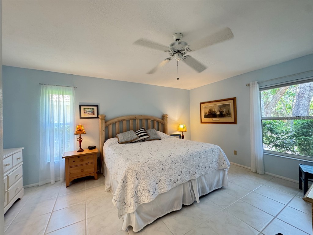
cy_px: 118
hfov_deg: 102.1
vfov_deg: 85.7
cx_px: 156
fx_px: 127
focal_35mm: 14
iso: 400
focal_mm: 2.22
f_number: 2.2
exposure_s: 1/60
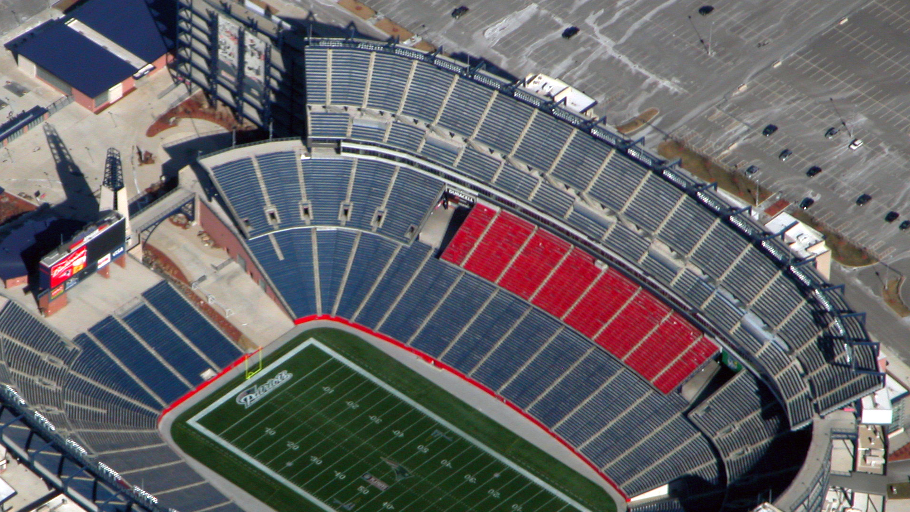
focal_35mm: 406
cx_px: 372
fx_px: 9797
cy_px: 367
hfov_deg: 5.3
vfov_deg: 3.0
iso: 100
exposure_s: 1/571
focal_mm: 71.2
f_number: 5.9
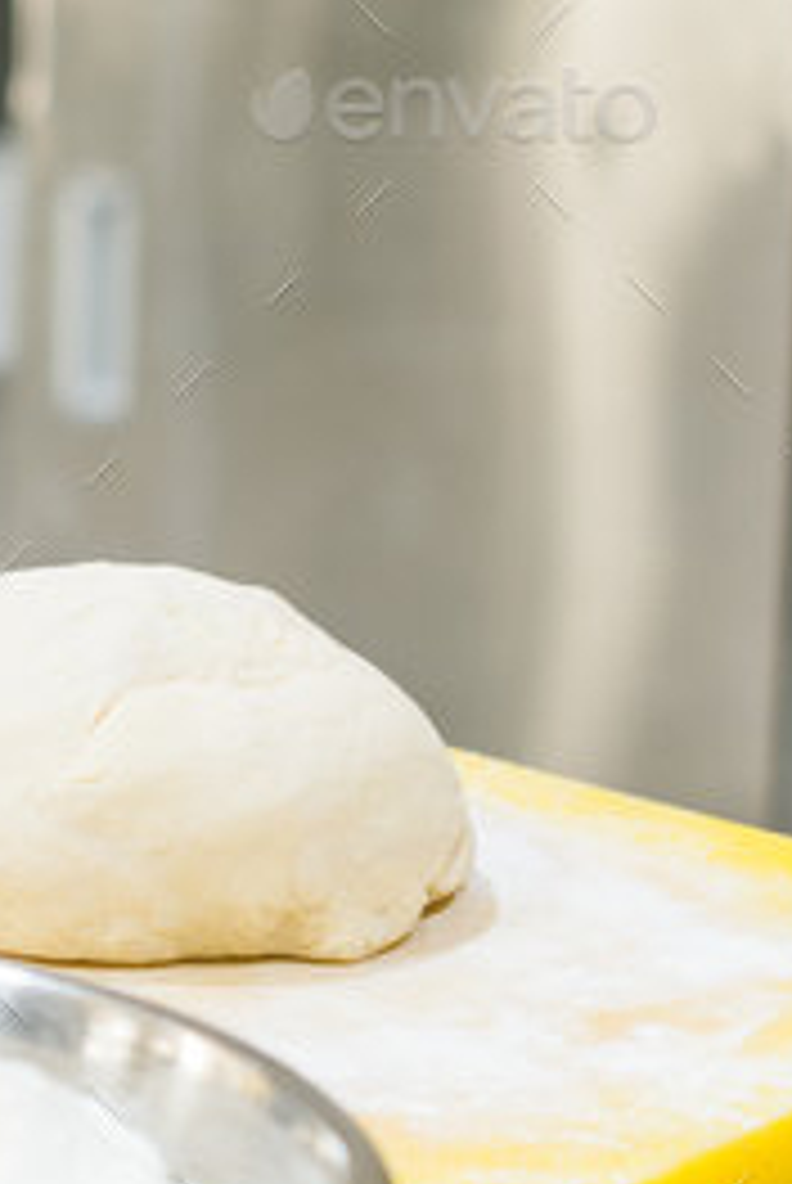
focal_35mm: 168
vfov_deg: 12.1
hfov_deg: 8.1
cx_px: -234
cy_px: 72
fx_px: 5529
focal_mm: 50
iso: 400
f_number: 3.5
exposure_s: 1/160
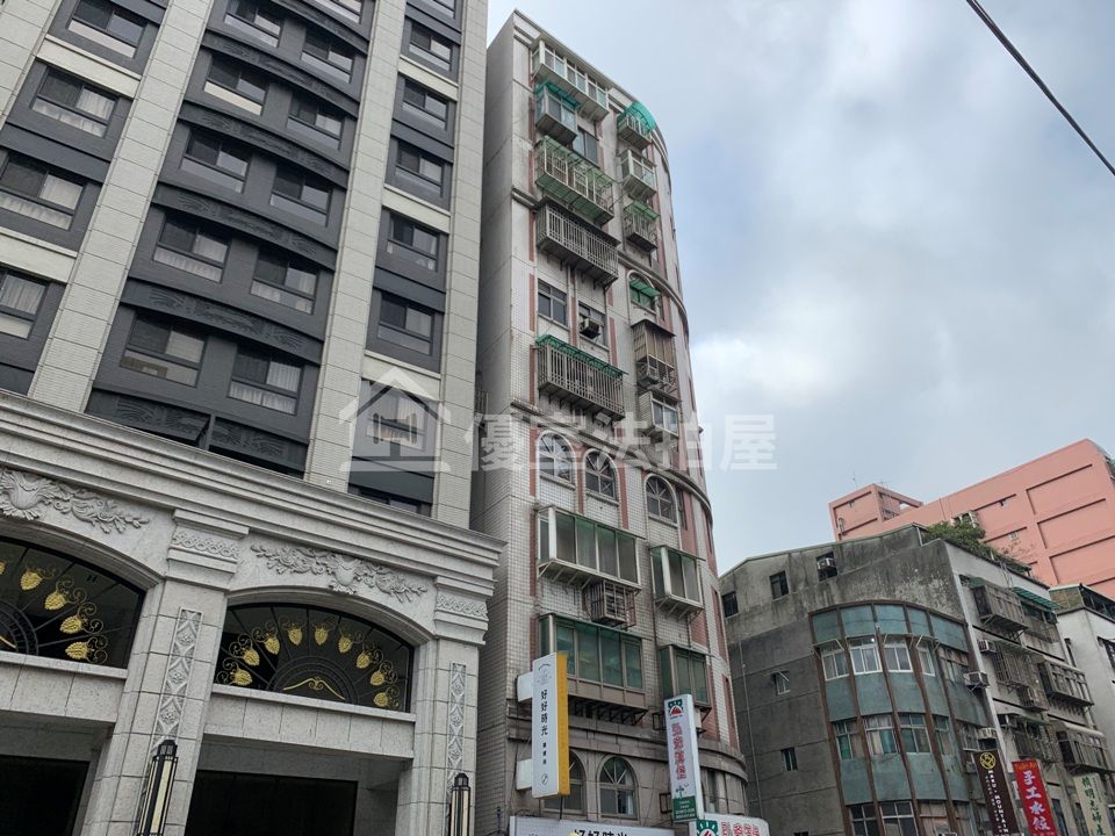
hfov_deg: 67.3
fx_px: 837
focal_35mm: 26
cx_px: 558
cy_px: 418
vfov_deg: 53.1
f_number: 1.8
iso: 25
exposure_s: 1/1282
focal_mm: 4.25
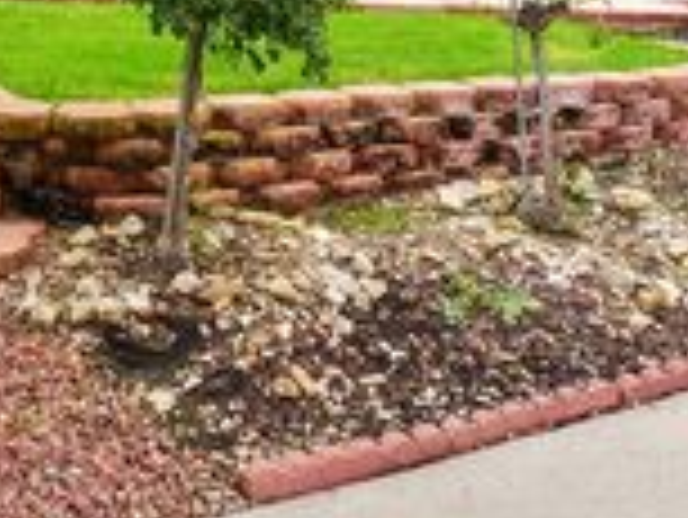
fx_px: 1174
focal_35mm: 59
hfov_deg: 29.7
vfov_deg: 21.6
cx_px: -54
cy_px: -216
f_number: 7.1
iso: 800
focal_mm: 9
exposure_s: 1/40
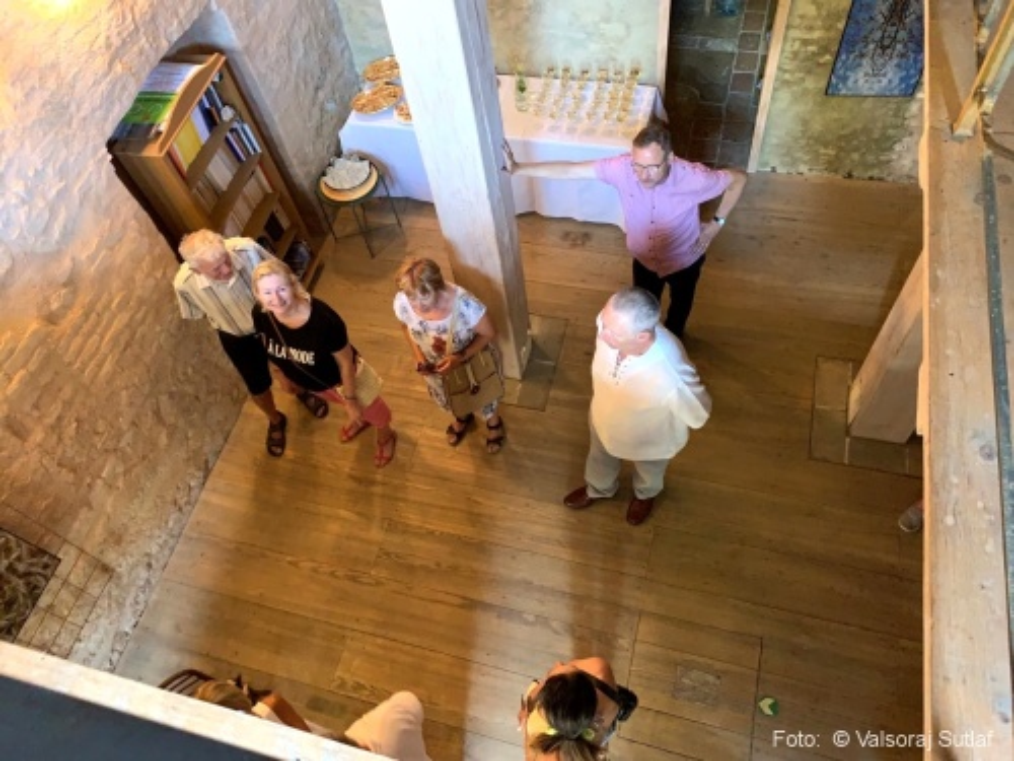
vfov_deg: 53.1
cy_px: 380
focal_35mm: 26
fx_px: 762
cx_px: 507
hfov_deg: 67.3
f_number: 1.8
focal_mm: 4.25
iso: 500
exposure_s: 1/25
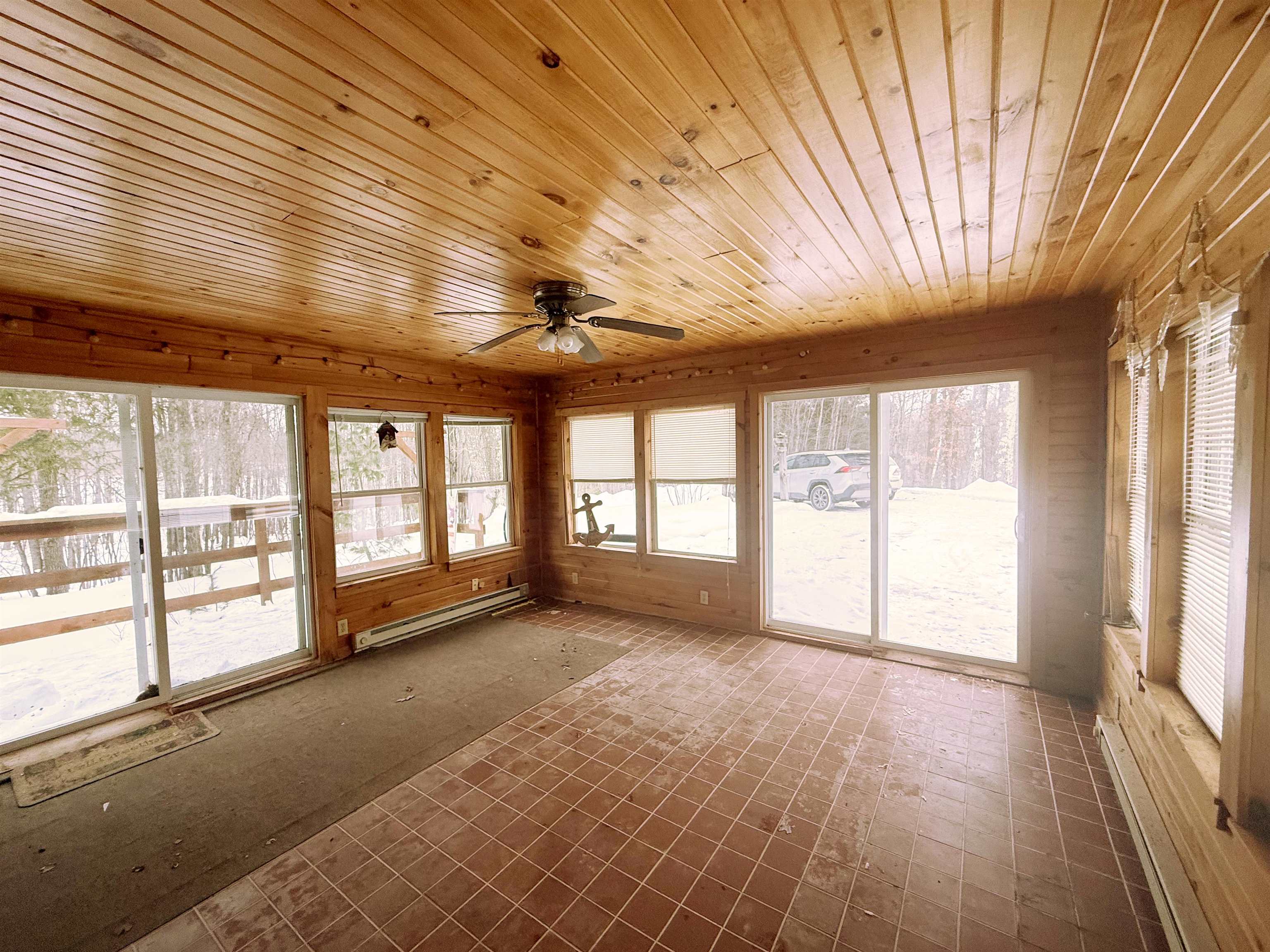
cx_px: 635
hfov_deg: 102.1
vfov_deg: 85.7
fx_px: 514
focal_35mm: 14
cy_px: 476
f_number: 2.2
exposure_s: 1/99
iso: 200
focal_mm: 2.22
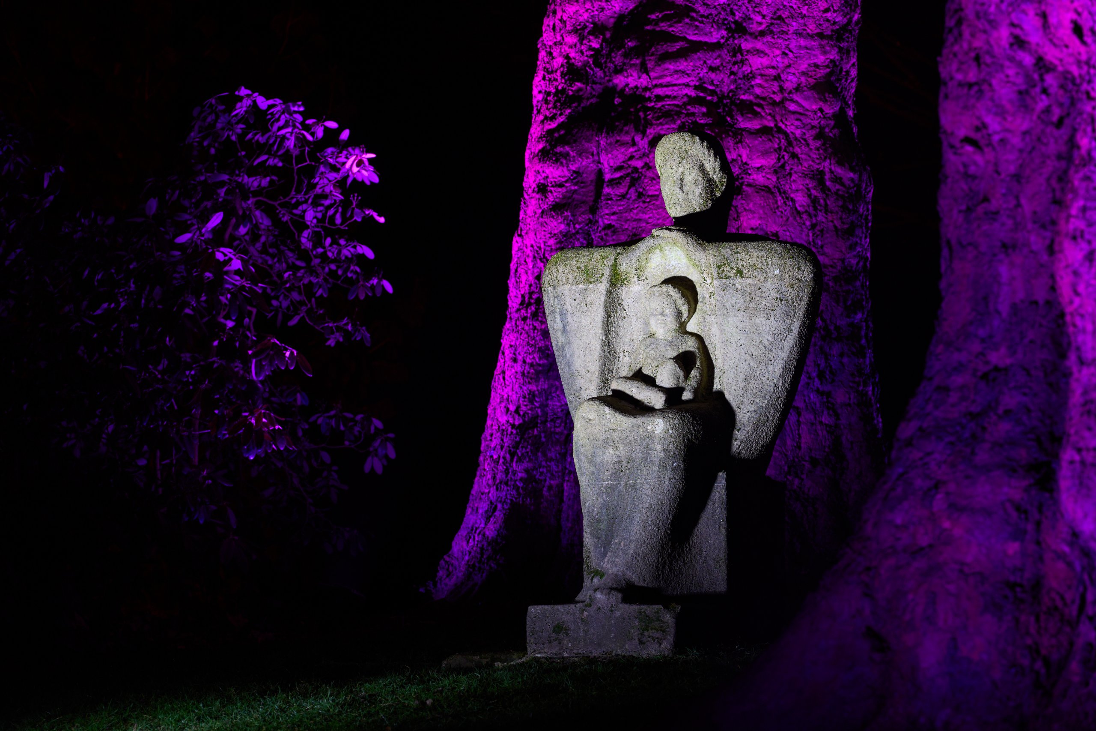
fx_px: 4109
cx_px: 548
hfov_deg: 15.2
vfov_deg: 10.2
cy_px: 366
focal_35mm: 135
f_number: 8
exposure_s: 1/2
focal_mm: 135
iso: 100
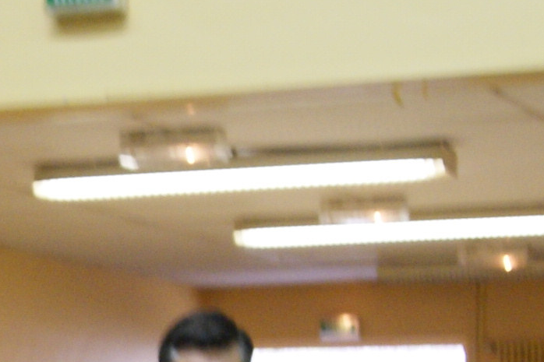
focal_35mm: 150
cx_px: -113
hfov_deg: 13.3
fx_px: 2266
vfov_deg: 9.0
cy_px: 431
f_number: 3.5
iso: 400
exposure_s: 1/15
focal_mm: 18
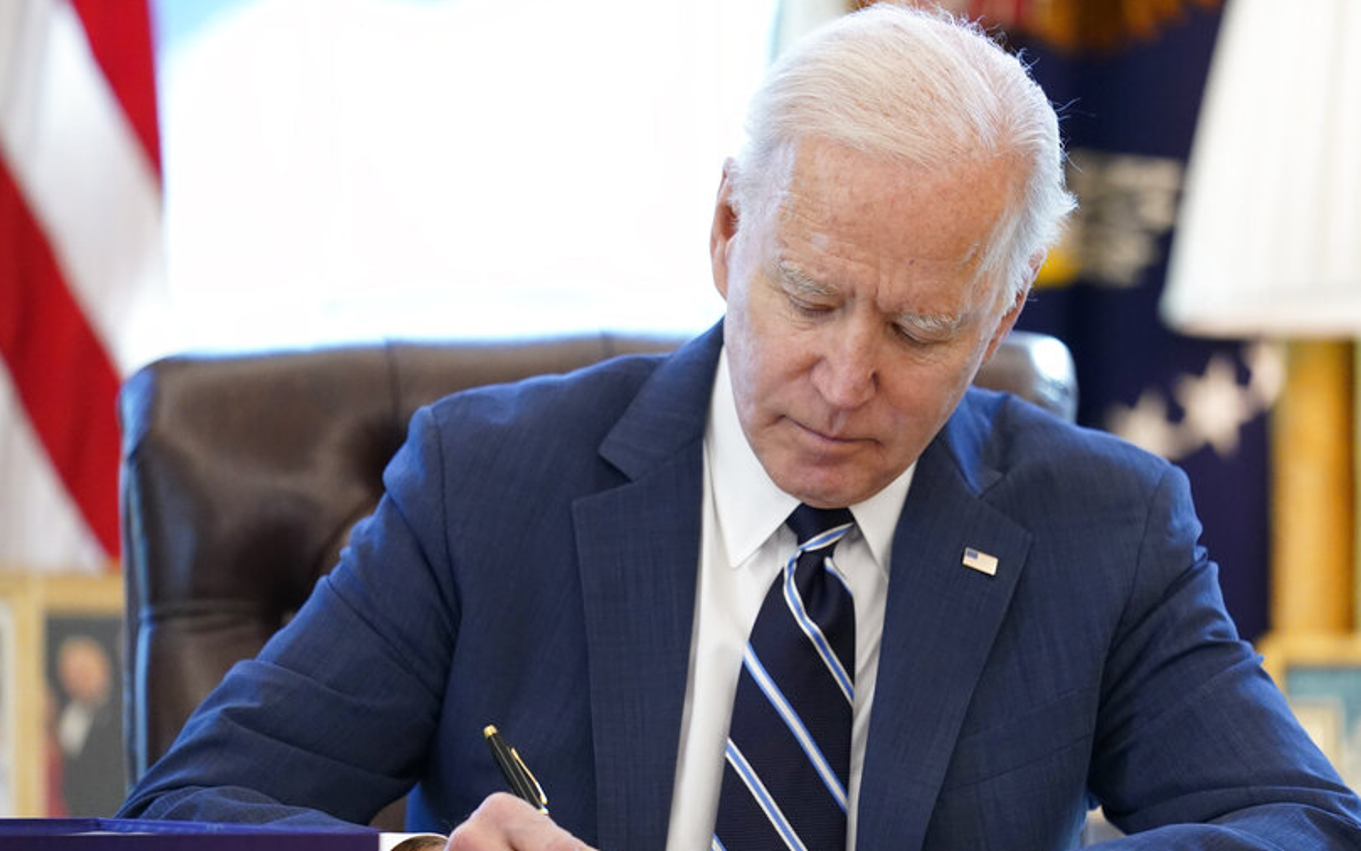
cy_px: 482
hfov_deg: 8.1
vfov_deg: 5.1
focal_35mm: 258
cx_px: 799
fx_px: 9572
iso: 4000
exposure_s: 1/1000
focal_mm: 200
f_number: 2.8
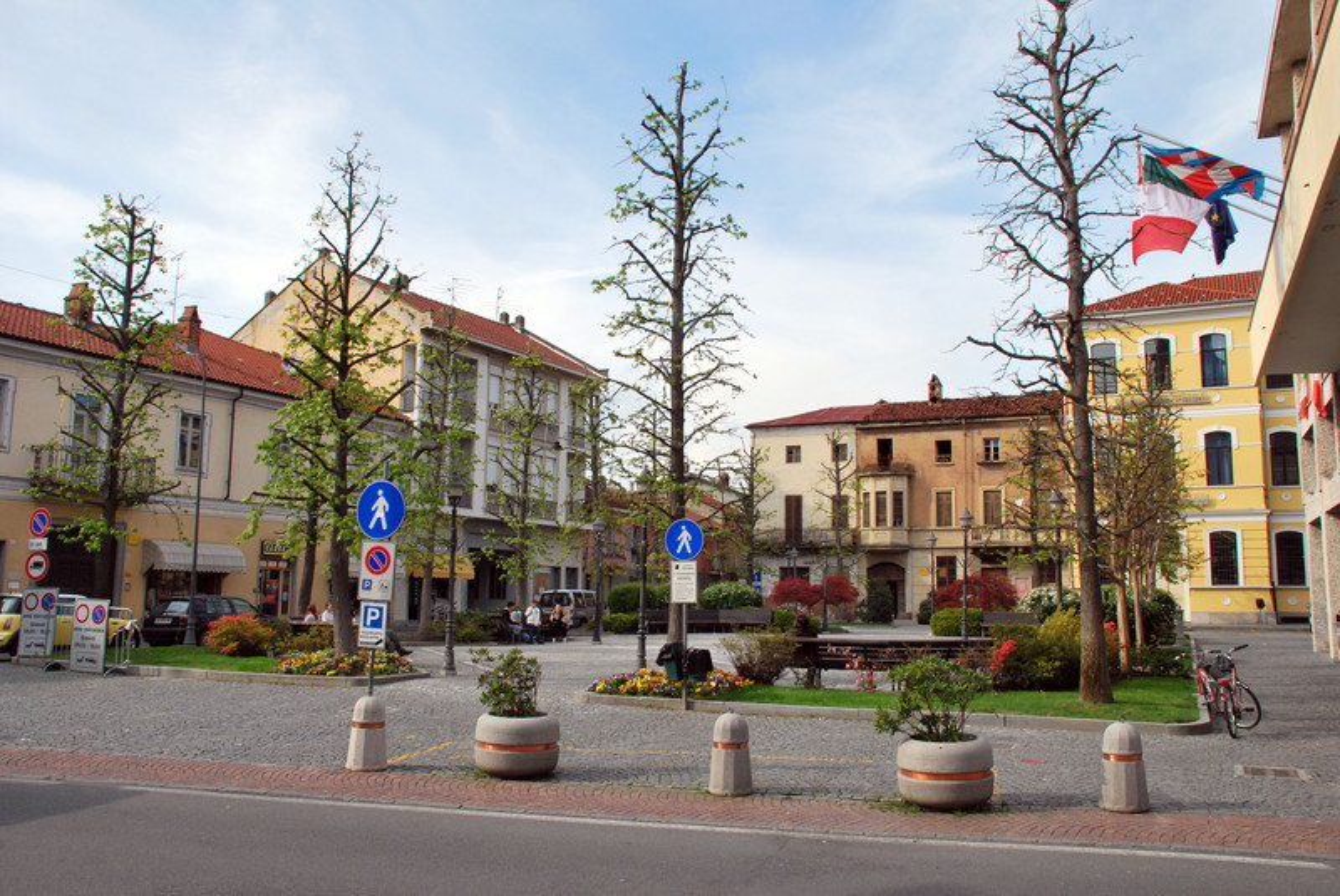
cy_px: 448
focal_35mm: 33
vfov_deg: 40.0
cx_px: 670
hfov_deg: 57.2
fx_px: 1229
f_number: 11
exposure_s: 1/100
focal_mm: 22
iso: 200
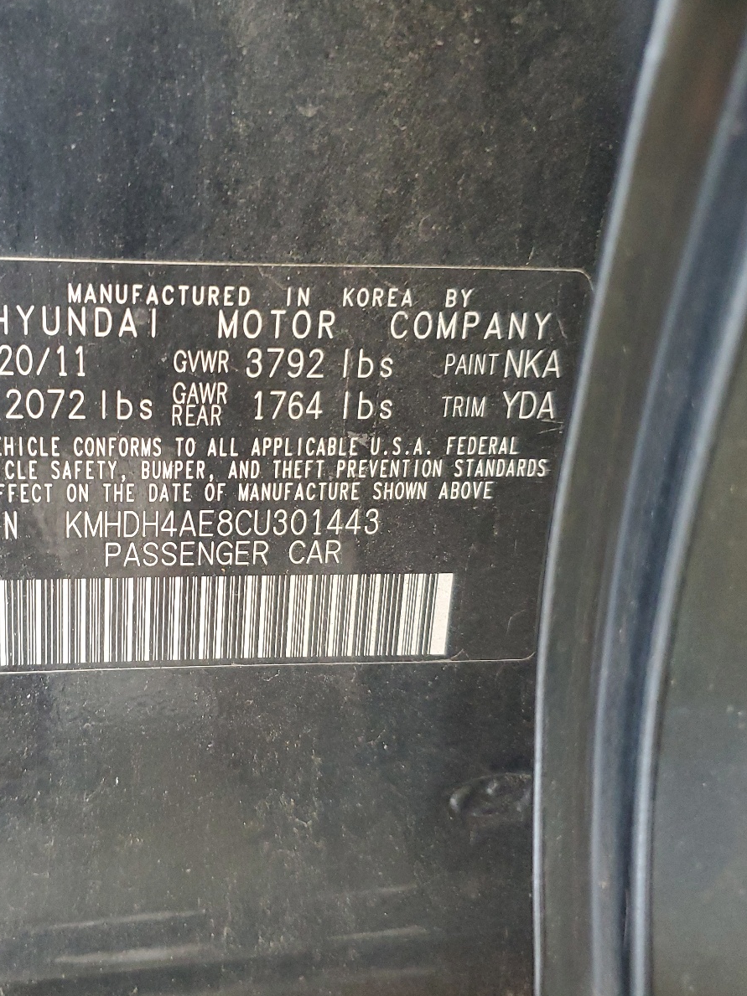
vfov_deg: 52.6
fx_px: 1008
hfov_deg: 39.8
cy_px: 498
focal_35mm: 35
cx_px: 205
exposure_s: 1/60.2
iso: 272
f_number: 1.5
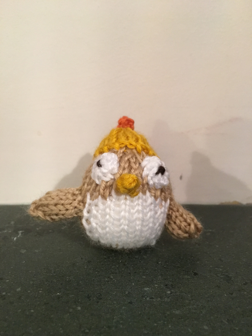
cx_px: 126
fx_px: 281
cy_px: 168
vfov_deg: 61.7
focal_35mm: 29
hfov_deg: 48.2
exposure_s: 1/17
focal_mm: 4.15
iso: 250
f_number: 2.2
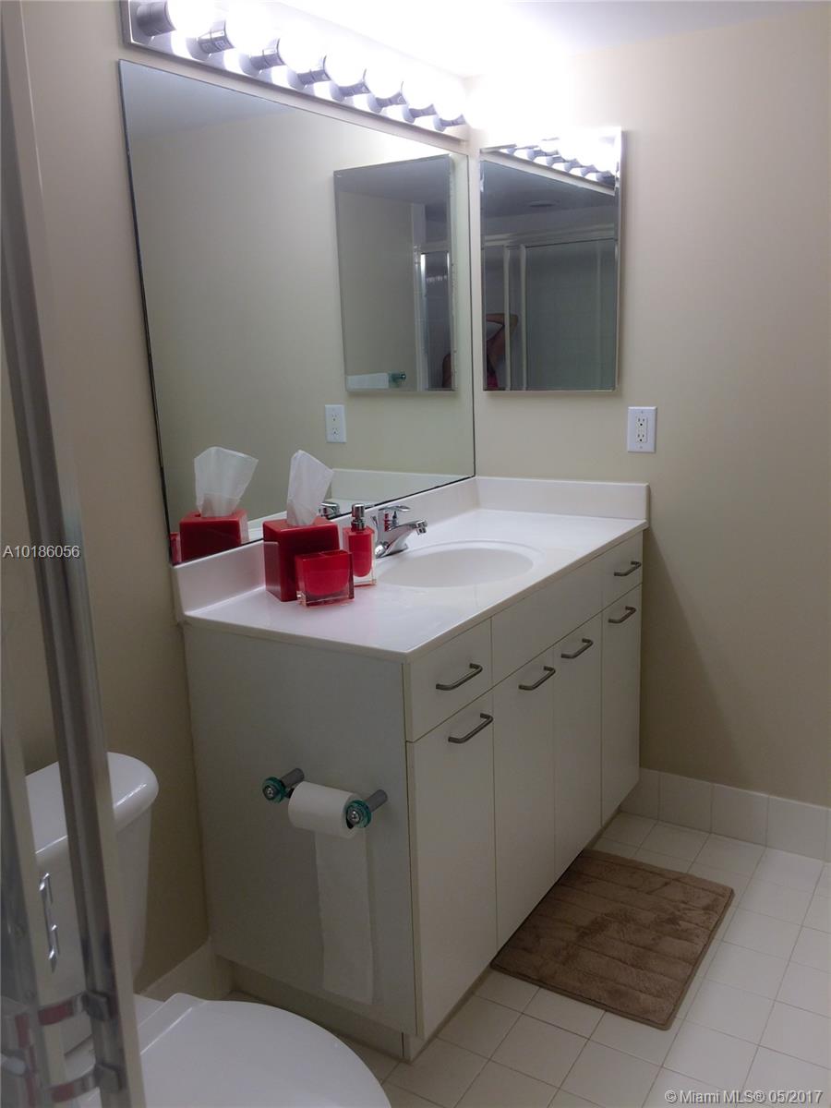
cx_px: 416
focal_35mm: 29
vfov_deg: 61.7
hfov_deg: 48.2
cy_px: 554
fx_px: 928
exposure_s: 1/60
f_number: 2.2
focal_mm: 4.15
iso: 32
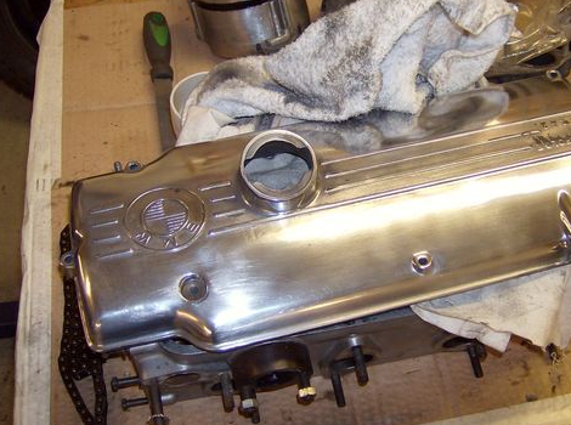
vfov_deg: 29.5
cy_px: 188
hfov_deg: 38.6
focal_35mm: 49
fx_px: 806
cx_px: 373
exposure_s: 1/60
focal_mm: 6
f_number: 2.8
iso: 200
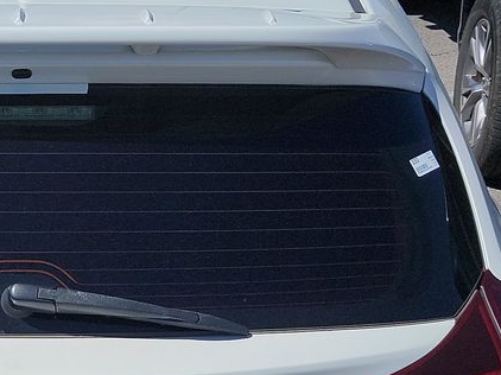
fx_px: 1316
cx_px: 32
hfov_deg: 21.0
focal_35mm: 91
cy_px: 377
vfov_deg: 15.9
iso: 50
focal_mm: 6.7
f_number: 1.8
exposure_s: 1/2043
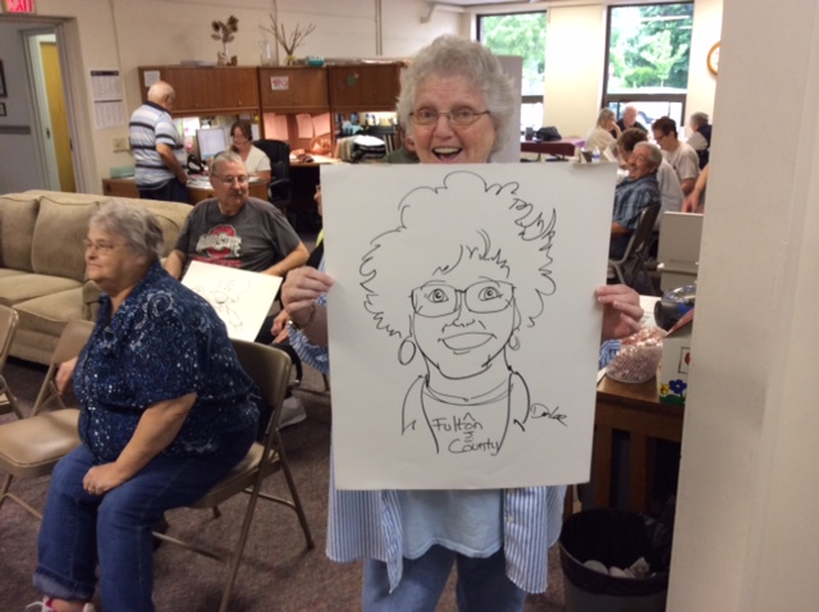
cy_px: 306
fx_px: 780
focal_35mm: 33
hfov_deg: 55.4
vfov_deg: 42.8
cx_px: 410
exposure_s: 1/24
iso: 80
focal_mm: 3.3
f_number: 2.4
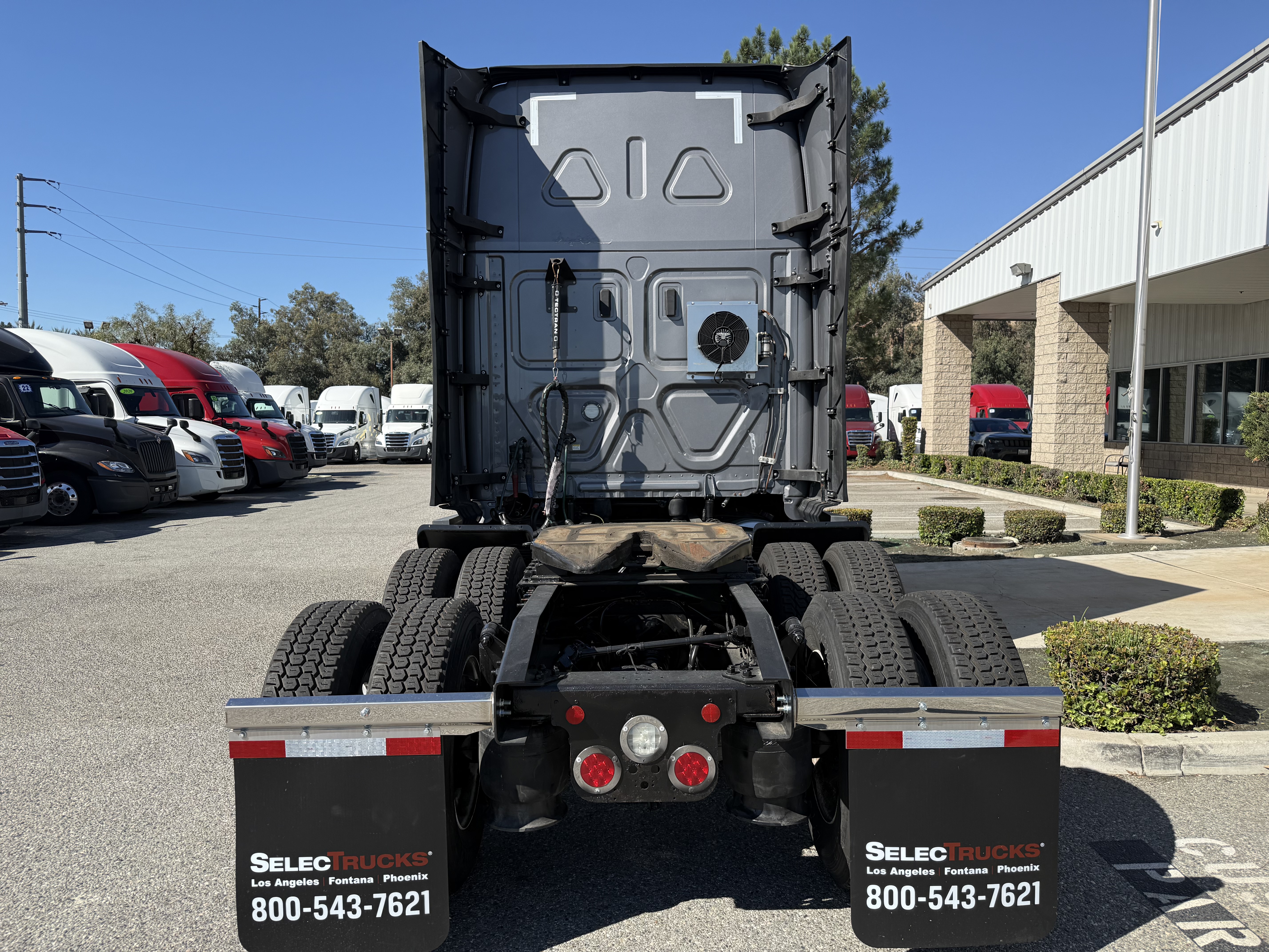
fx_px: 880
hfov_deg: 71.6
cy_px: 476
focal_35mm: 24
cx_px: 634
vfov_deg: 56.8
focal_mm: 6.76
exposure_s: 1/4405
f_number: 1.78
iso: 100
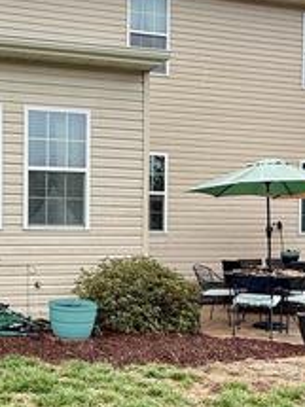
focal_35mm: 50
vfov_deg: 37.9
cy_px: 261
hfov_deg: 28.0
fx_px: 588
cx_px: 28
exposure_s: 1/430
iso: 64
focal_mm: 2.22
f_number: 2.2
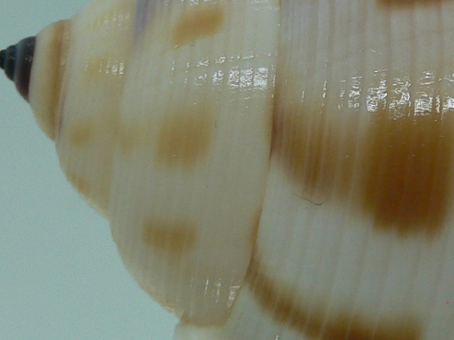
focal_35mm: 98
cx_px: 376
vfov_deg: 15.1
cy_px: 209
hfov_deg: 19.8
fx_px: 1285
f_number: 2.8
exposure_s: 1/60
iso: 80
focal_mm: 4.6
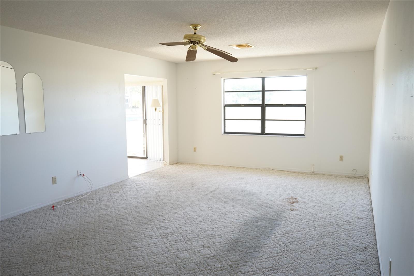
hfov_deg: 65.5
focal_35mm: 28
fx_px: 322
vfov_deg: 46.4
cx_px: 207
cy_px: 138
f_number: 6.3
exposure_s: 1/60
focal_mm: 28
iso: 1000
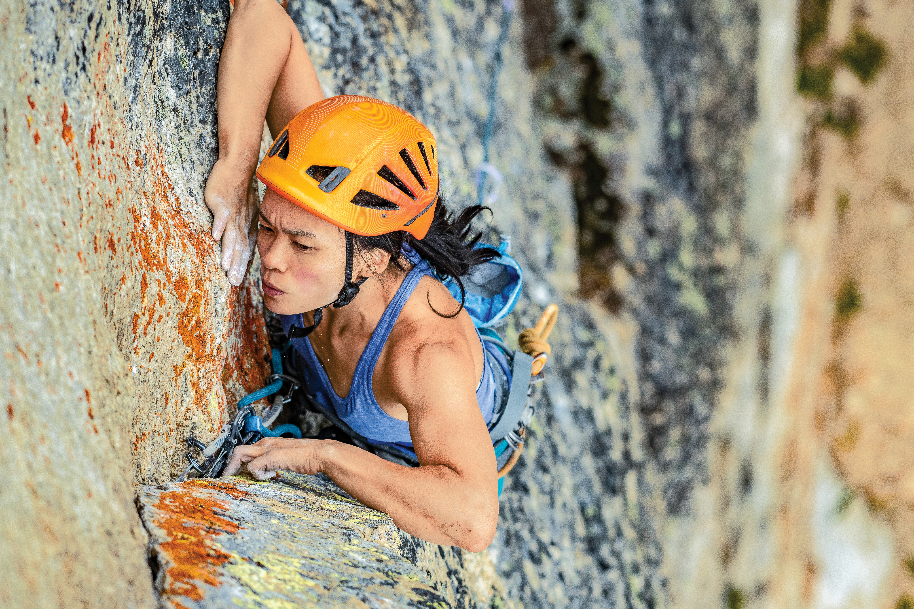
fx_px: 4113
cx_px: 454
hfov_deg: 12.7
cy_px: 342
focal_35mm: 162
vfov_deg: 8.5
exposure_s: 1/1000
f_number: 5.6
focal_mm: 135
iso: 250
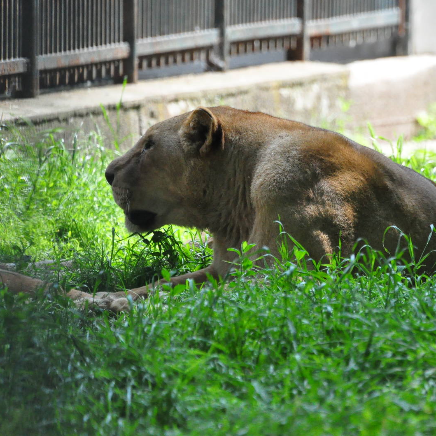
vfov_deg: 3.0
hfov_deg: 3.0
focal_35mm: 577
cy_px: 218
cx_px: 312
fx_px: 8222
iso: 3200
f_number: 5.6
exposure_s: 1/2000
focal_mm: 300
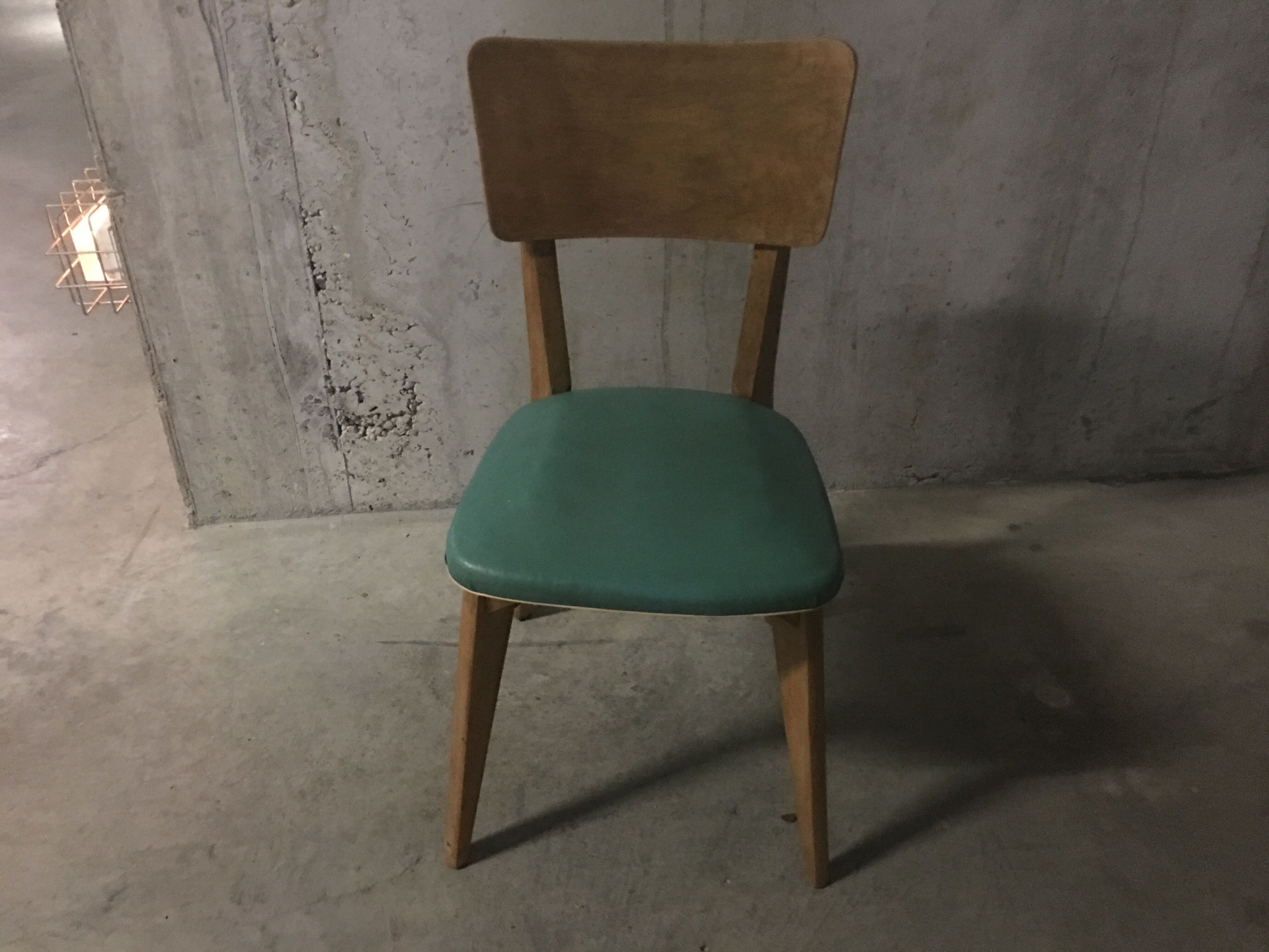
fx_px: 1063
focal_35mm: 29
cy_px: 476
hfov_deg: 61.7
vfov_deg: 48.2
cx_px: 634
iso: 200
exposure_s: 1/4
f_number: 2.2
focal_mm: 4.15
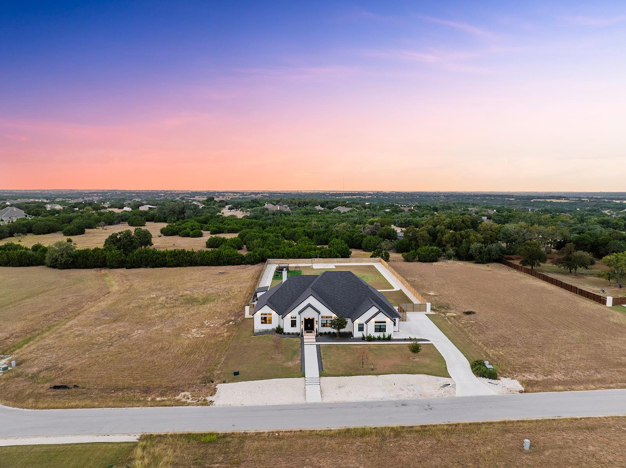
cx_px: 313
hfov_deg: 71.6
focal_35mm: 24
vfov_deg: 56.8
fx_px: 434
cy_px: 234
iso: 200
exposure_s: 1/100
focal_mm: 12.29
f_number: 2.8
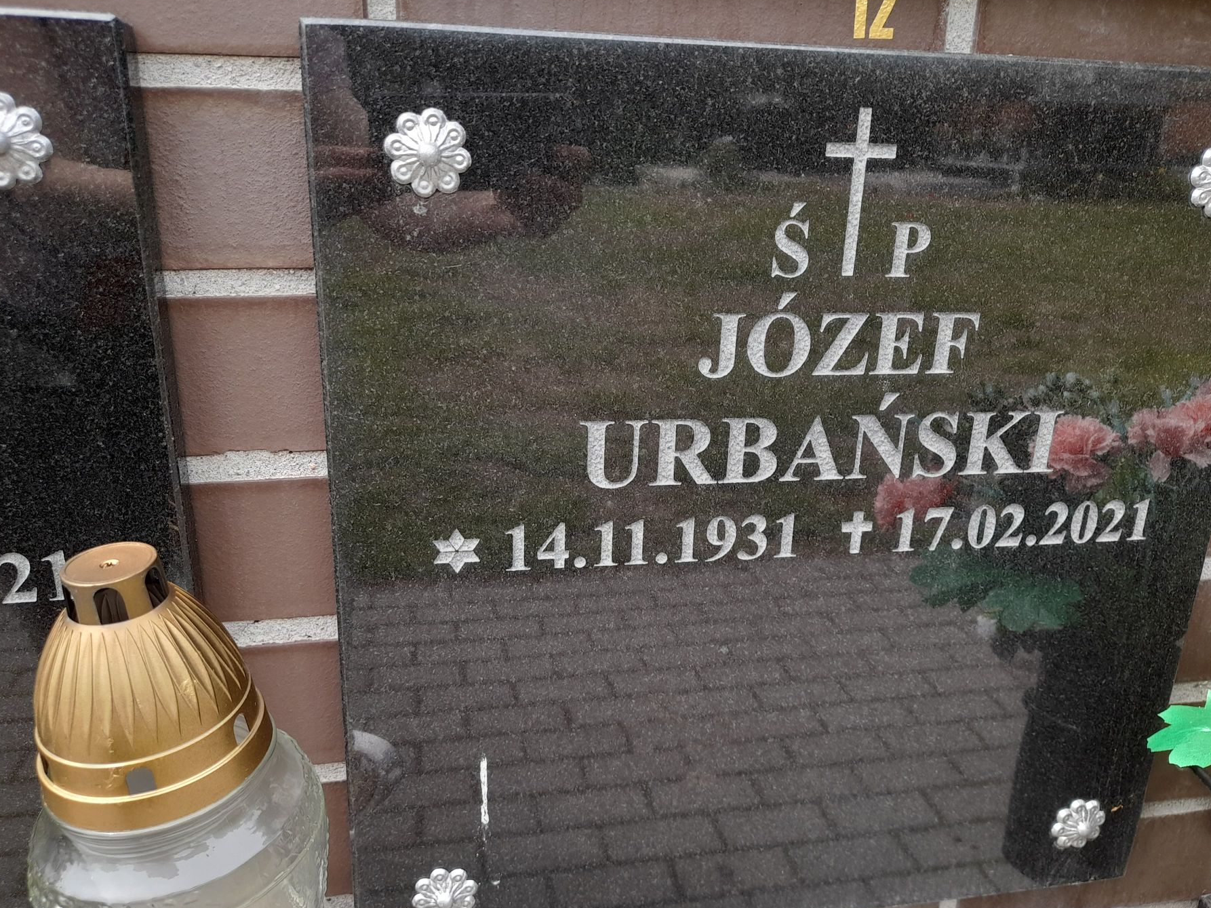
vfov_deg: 49.7
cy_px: 488
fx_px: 979
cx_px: 629
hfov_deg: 63.4
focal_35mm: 28
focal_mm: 4.6
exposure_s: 1/100
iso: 32
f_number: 2
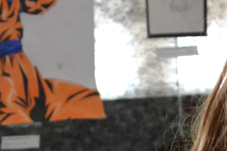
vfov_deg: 4.0
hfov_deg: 6.0
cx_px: 213
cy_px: 166
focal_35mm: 343
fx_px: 2163
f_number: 5.6
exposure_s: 1/60
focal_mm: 55
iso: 2800
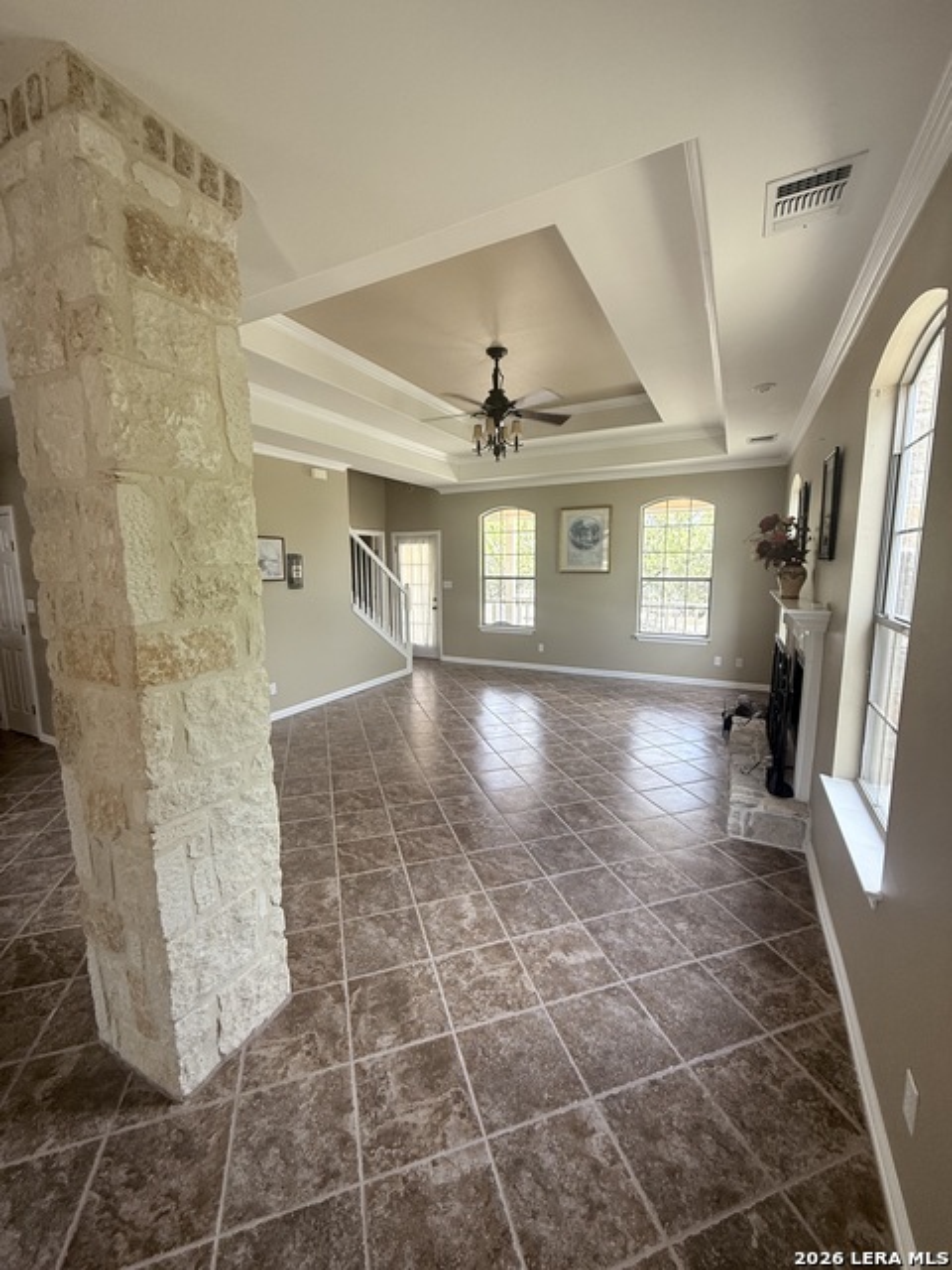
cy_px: 635
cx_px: 476
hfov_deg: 85.7
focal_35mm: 14
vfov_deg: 102.1
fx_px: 513
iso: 125
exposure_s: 1/99
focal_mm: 2.22
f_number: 2.2
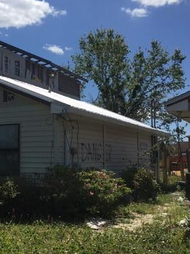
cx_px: 42
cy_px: 132
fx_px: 373
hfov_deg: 28.0
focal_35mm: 51
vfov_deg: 37.5
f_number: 2.2
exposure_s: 1/2959
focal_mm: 4.15
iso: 25
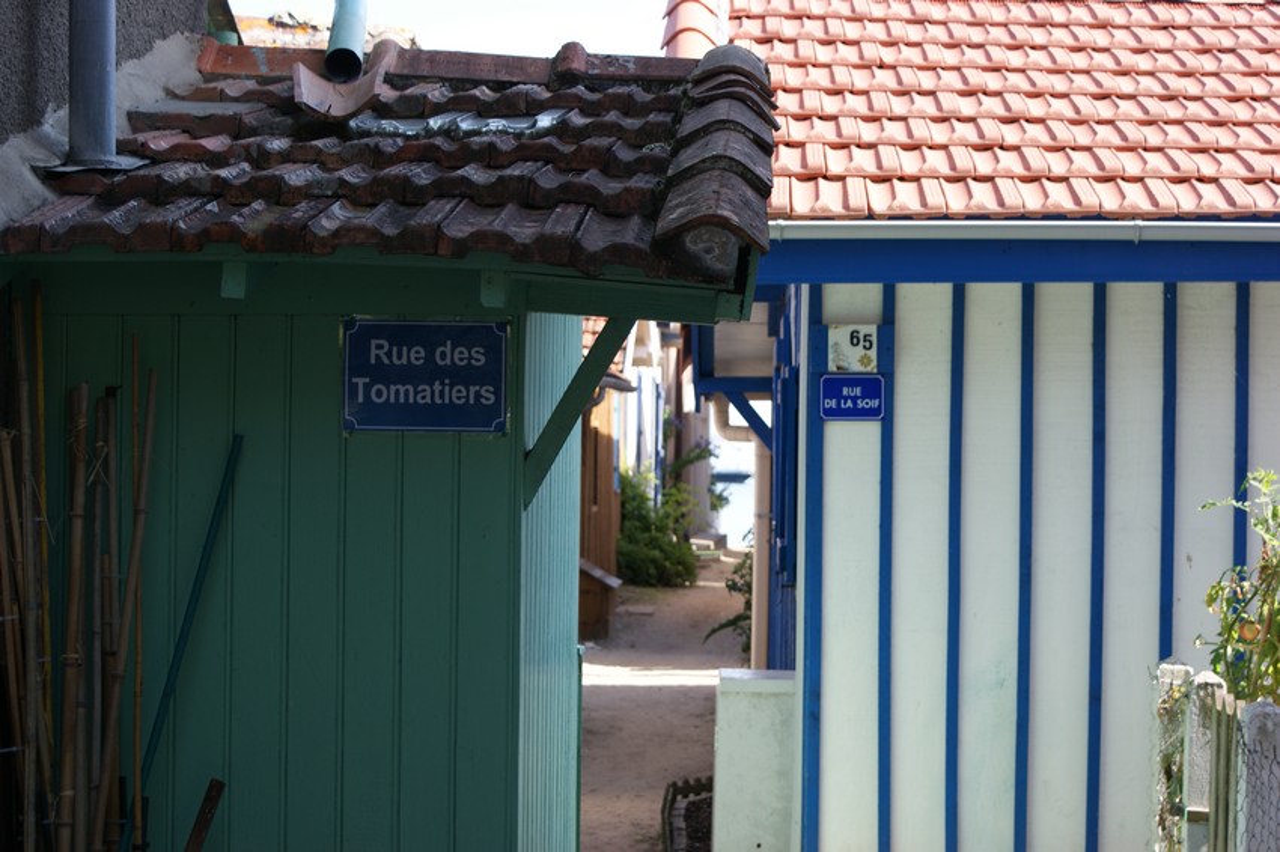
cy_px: 426
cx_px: 640
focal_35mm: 75
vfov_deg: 18.2
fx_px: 2665
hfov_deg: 27.0
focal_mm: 50
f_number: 6.3
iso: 100
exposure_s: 1/100
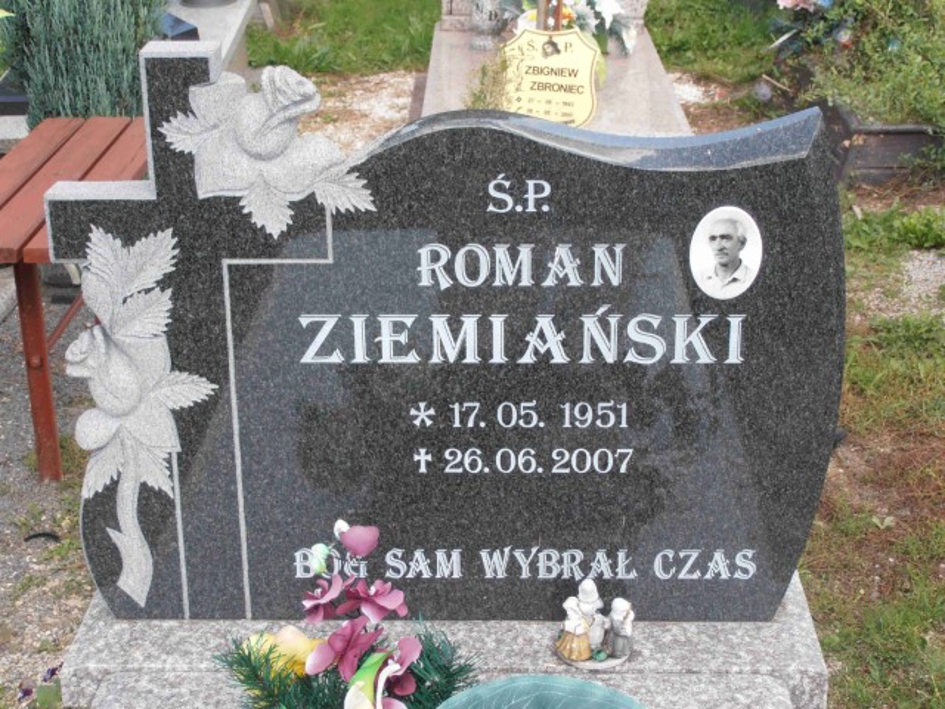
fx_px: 1884
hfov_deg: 28.2
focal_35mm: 69
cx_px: 472
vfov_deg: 21.3
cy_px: 354
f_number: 4.8
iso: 80
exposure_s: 1/160
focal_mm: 12.29
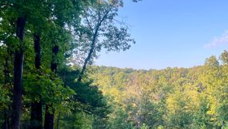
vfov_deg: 24.1
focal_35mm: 49
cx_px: 162
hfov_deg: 41.2
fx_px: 296
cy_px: 102
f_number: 1.5
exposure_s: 1/621
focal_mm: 5.7
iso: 50
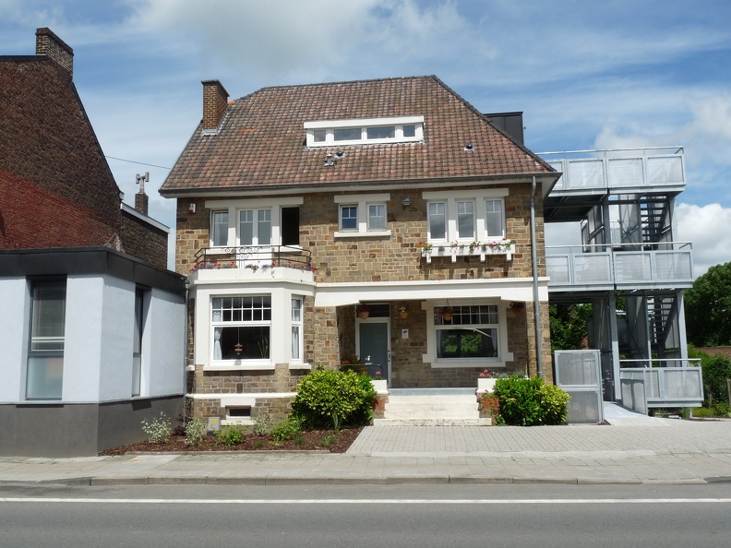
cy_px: 274
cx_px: 366
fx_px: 676
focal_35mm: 32
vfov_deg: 44.2
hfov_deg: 56.8
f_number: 6.3
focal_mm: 4.8
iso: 100
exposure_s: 1/400
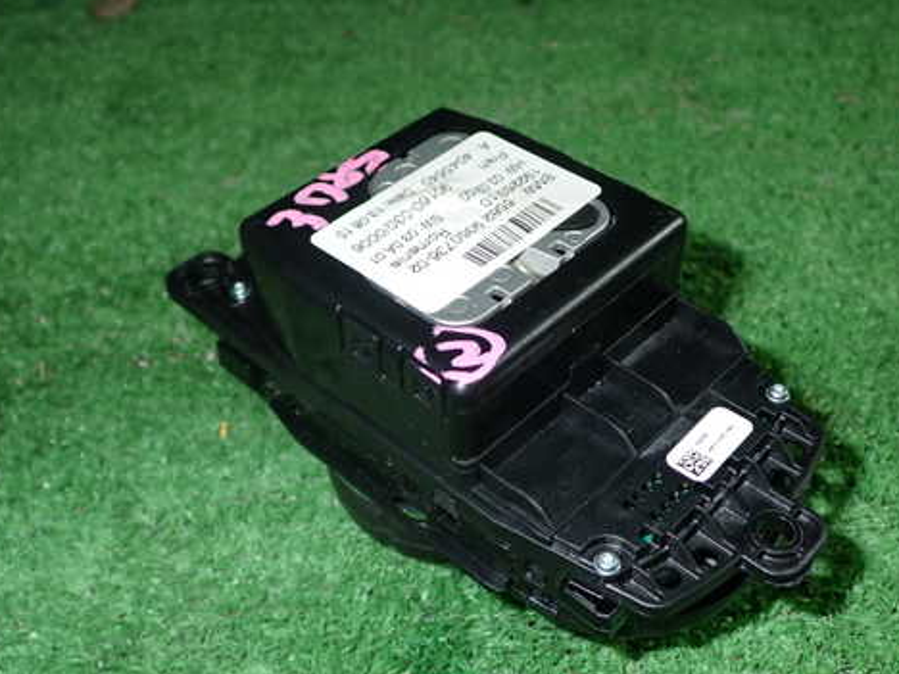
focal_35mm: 41
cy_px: 371
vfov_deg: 35.1
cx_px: 488
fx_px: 1065
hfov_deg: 45.7
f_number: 7.1
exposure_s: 1/30
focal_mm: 5.79
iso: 250
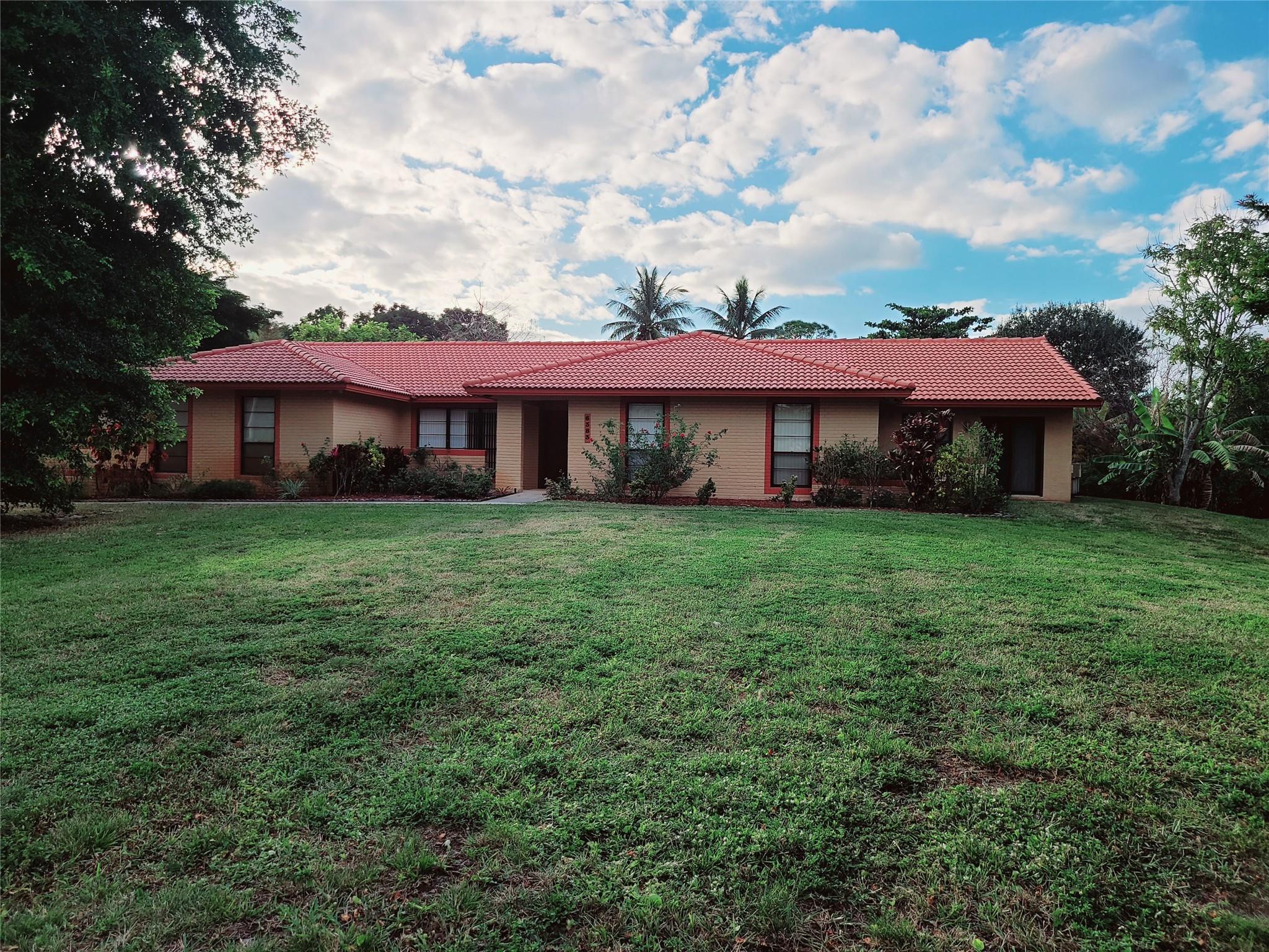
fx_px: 953
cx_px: 634
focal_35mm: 26
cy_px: 476
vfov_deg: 53.1
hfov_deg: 67.3
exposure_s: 1/1205
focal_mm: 5.4
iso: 40
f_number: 1.8
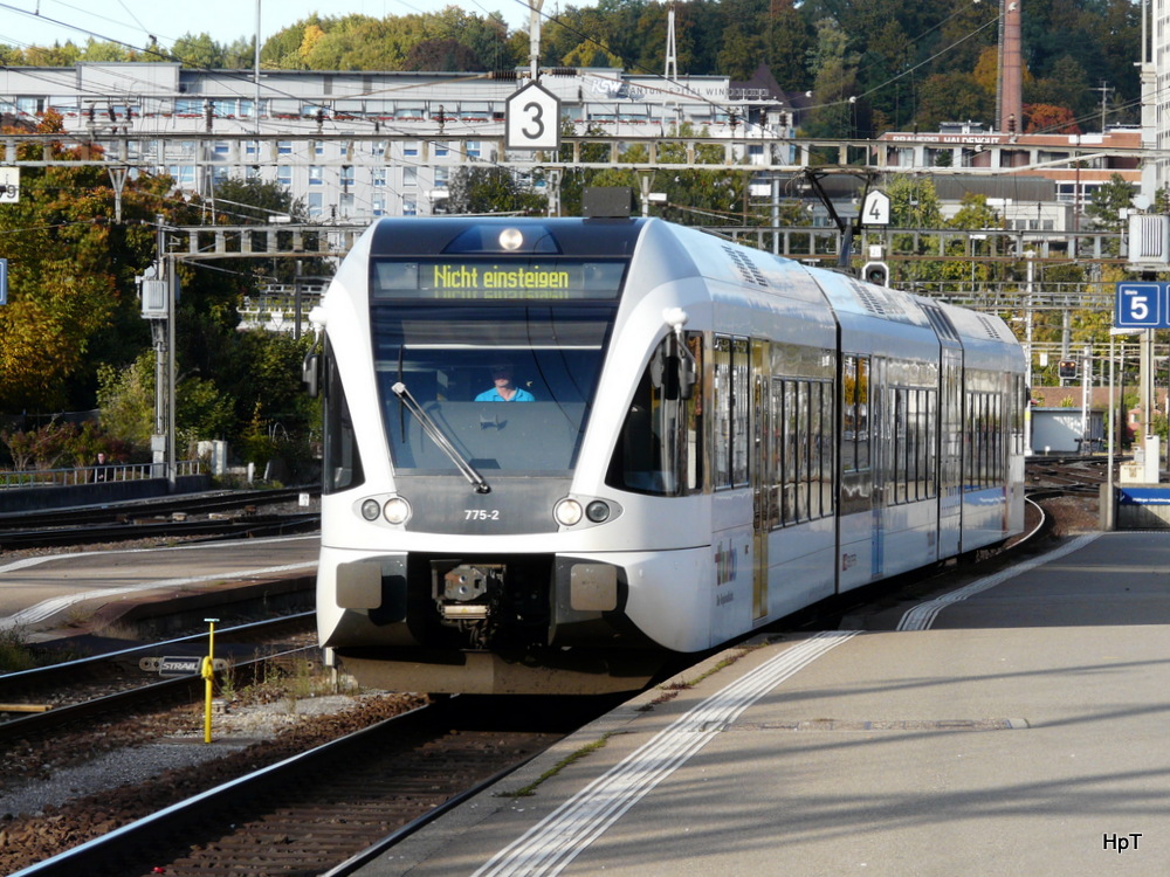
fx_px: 6050
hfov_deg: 11.0
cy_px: 438
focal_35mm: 179
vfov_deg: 8.3
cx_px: 585
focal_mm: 29.4
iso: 100
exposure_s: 1/200
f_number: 5.6
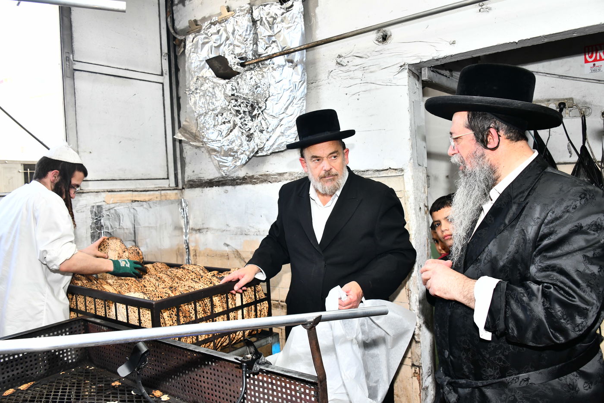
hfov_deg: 65.5
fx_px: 470
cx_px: 302
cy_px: 202
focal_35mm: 28
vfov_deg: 46.4
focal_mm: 28
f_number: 5.6
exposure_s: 1/200
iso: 1000
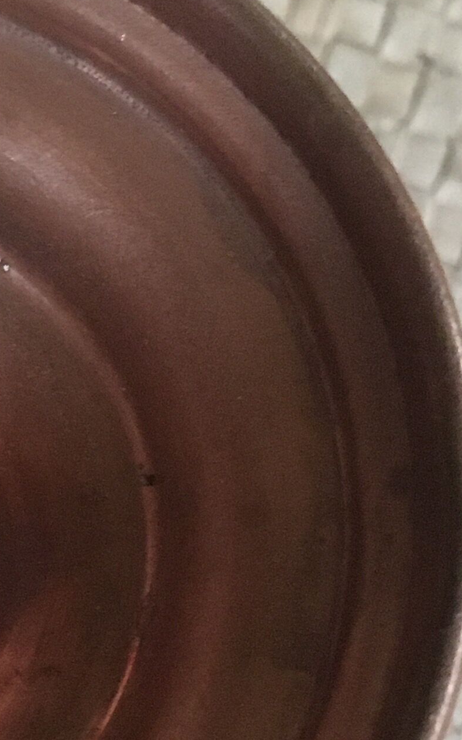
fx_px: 1975
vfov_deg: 21.1
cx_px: -172
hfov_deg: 12.8
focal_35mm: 98
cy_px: 544
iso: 320
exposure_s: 1/17
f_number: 2.2
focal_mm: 4.15
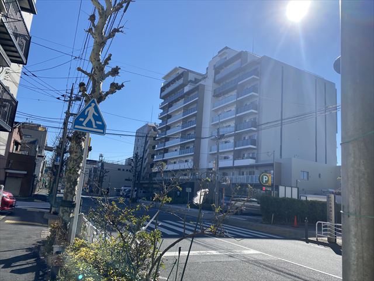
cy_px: 140
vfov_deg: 53.1
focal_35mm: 26
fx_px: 281
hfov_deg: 67.3
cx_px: 187
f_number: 1.8
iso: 32
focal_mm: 4.25
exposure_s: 1/3846
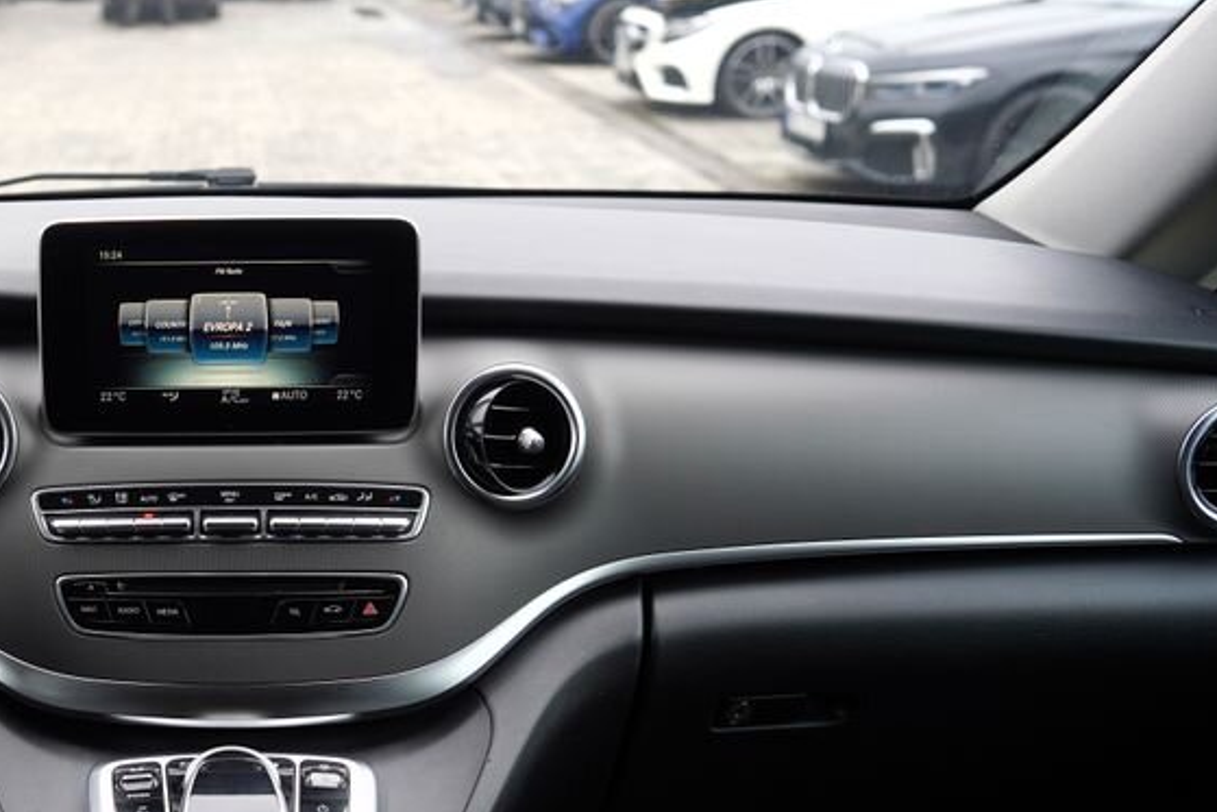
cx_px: 163
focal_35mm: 44
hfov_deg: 41.6
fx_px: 1488
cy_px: 530
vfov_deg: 30.3
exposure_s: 1/60
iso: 100
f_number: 3.2
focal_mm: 24
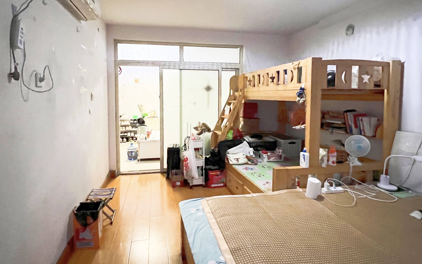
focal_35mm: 19
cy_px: 112
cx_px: 200
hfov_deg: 87.9
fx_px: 218
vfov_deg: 61.9
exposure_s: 1/56
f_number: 1.8
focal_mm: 1.57
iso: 1000
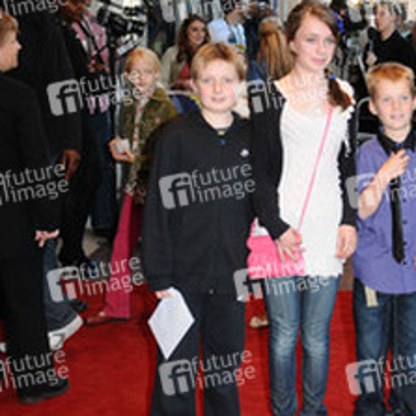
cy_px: 233
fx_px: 979
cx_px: 419
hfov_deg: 23.0
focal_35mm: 72
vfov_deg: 24.0
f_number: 5
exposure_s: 1/160
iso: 400
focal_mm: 28
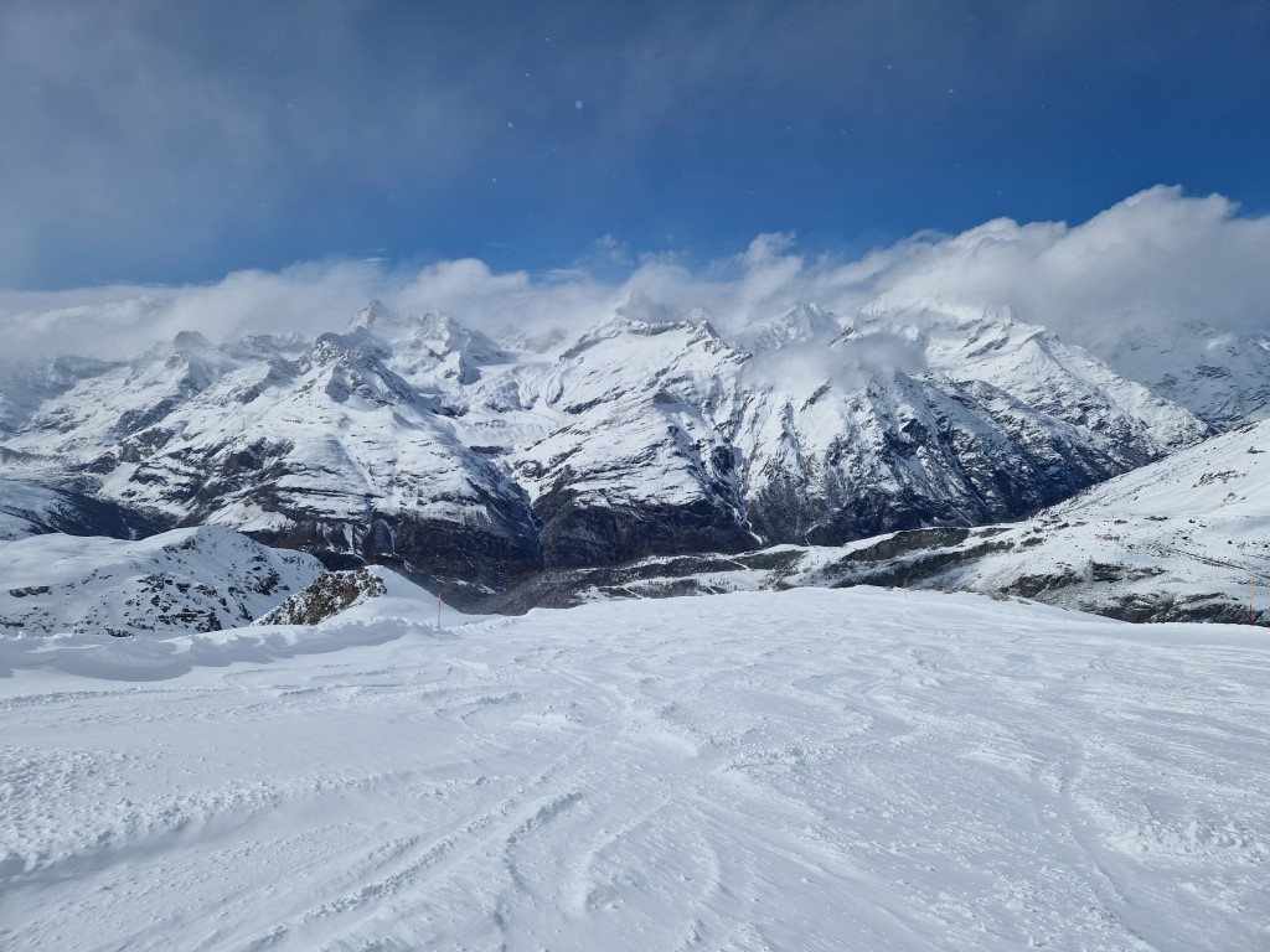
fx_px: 844
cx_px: 635
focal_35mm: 23
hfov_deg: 73.9
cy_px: 476
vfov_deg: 58.9
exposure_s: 1/8256
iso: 50
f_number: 1.8
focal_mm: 5.4
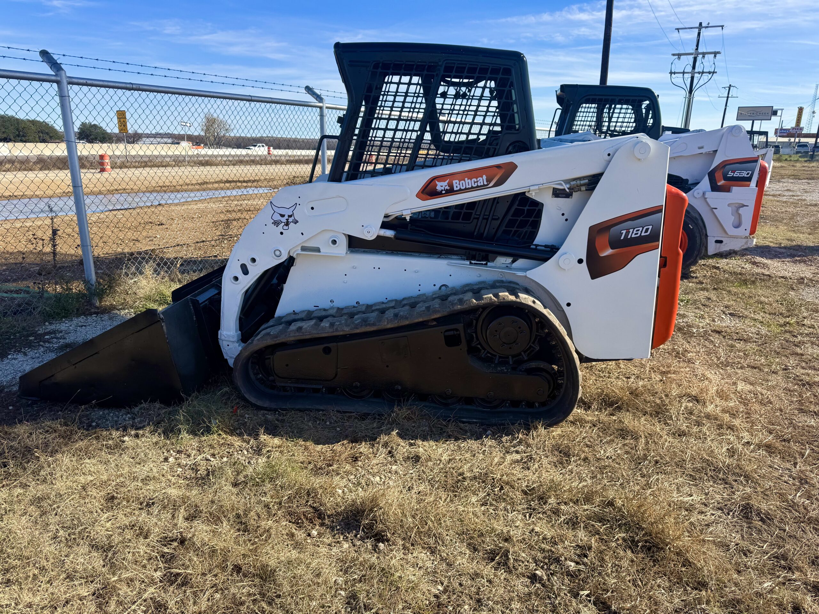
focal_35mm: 24
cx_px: 410
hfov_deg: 71.6
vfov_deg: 56.8
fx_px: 568
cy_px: 307
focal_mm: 6.76
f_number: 1.78
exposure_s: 1/3096
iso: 80
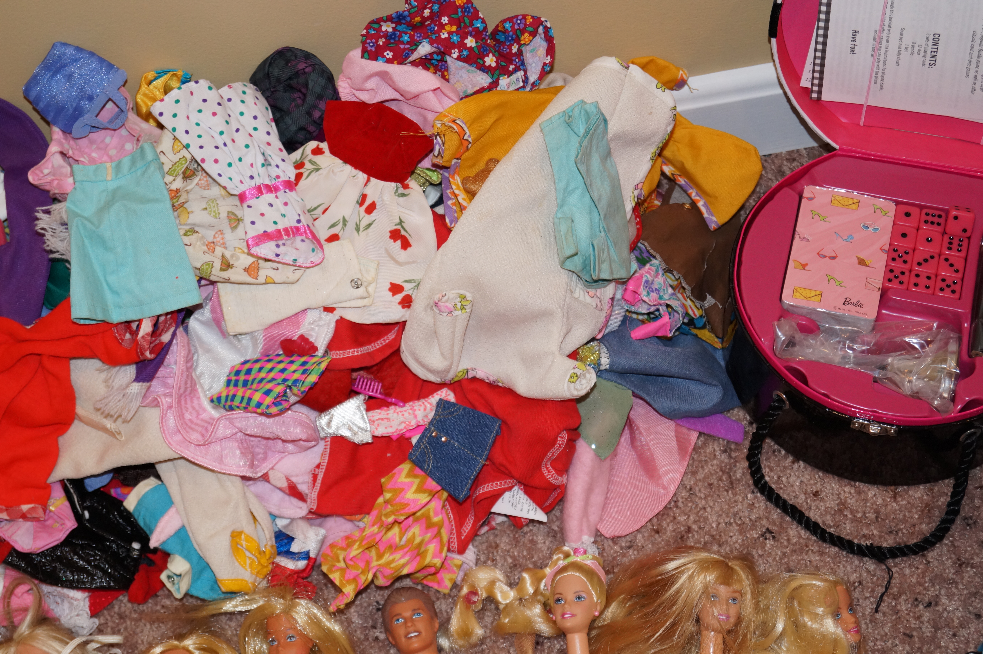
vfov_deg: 18.2
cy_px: 327
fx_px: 2047
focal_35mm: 75
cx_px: 492
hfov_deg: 27.0
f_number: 5.6
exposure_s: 1/60
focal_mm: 50
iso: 800
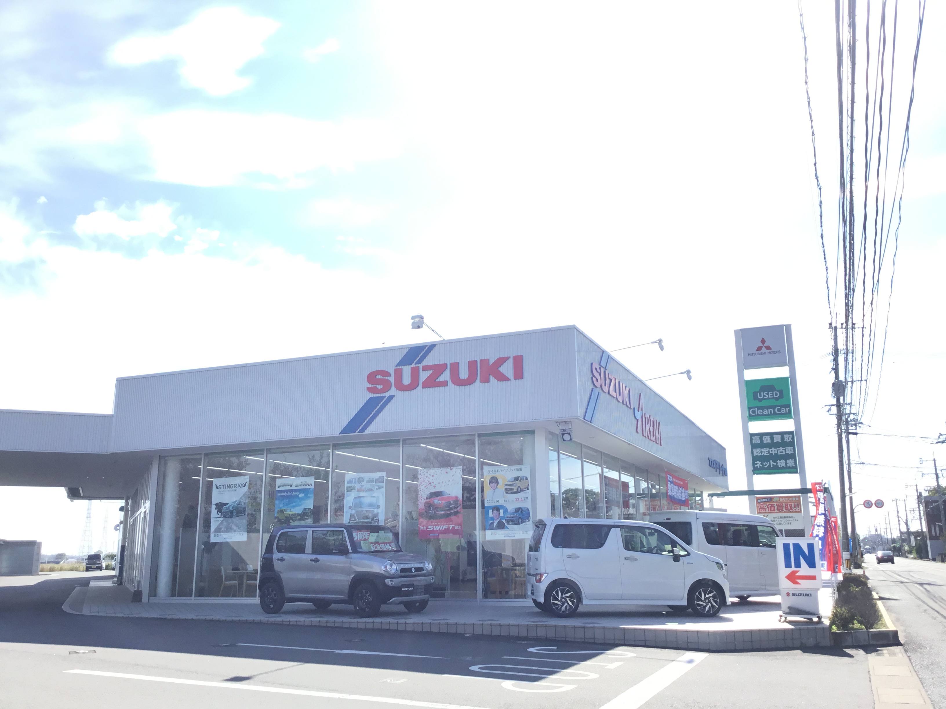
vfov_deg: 45.4
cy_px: 354
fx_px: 847
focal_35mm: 31
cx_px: 473
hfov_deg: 58.4
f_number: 2.4
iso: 25
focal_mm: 3.3
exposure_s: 1/947
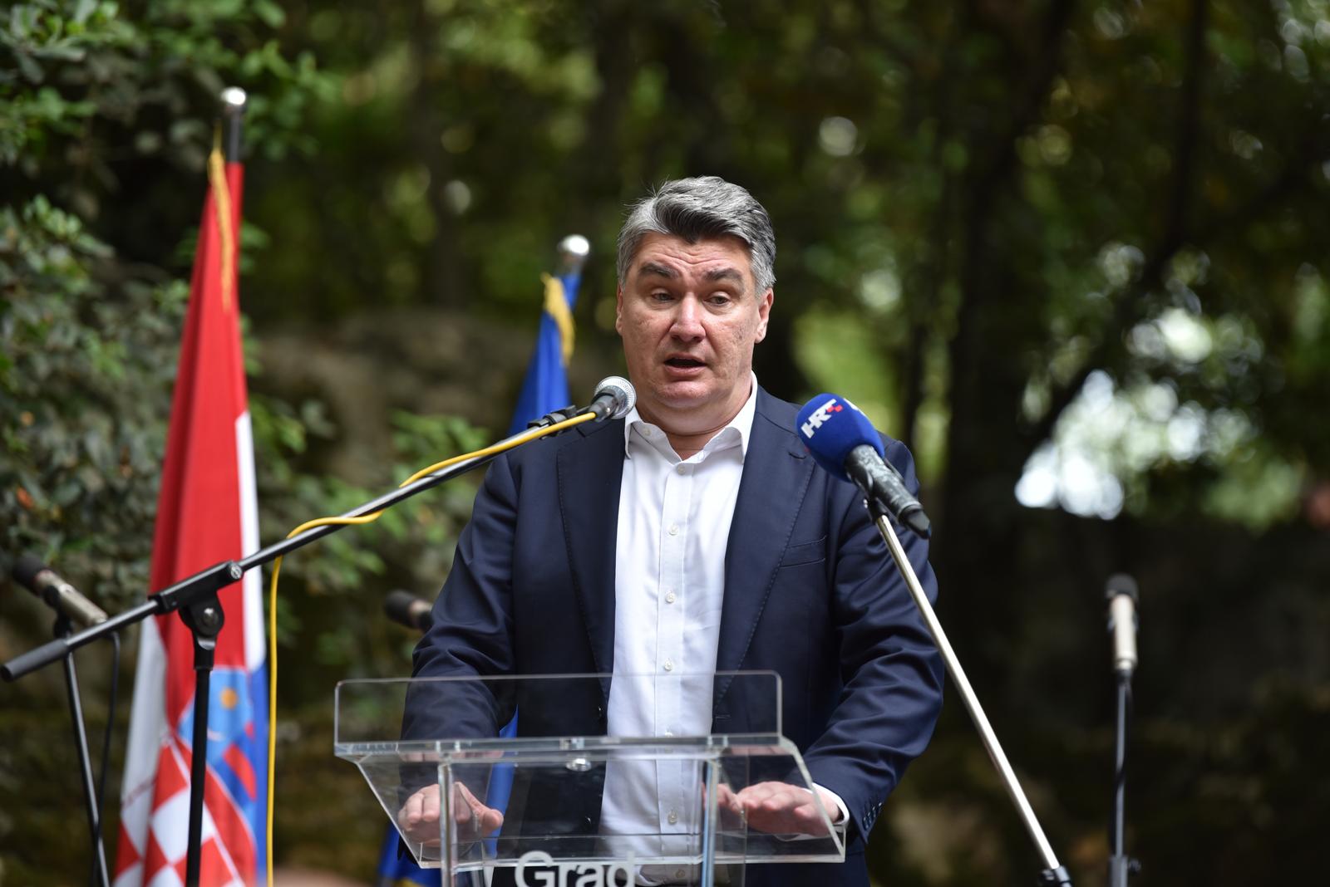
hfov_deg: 11.1
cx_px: 665
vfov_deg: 7.4
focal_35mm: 185
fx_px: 6837
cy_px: 444
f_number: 3.2
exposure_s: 1/160
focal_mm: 185
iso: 320
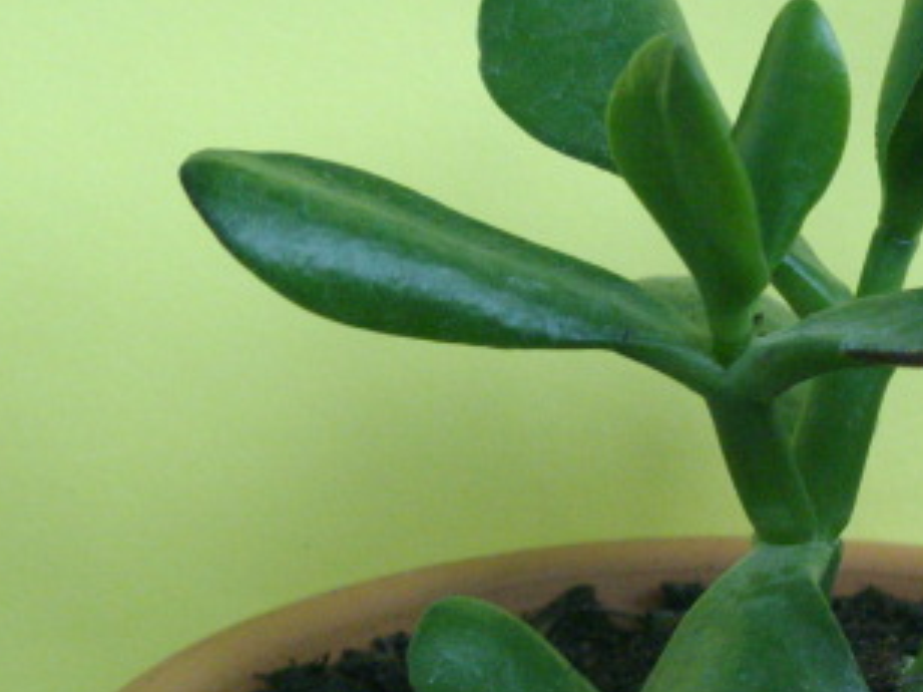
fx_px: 1999
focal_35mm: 75
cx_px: 722
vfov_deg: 19.6
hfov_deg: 25.6
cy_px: 421
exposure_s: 1/50
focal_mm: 6
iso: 320
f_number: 2.7
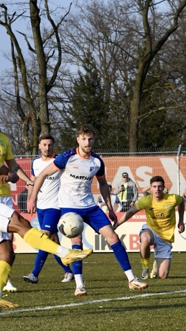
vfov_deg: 8.6
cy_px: 175
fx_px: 2199
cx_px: 178
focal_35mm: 251
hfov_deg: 4.8
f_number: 13
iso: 2500
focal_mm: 120
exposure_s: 1/1600
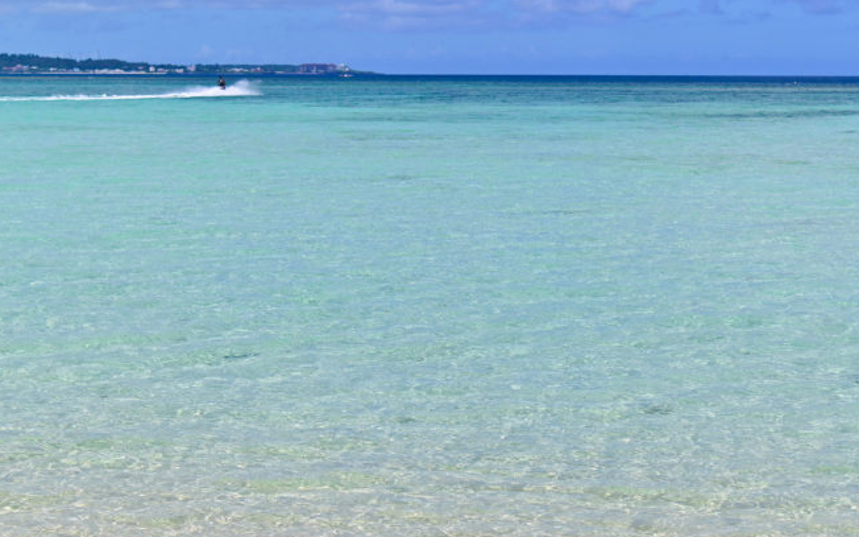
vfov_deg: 16.3
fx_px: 1872
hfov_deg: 25.8
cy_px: 362
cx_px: 520
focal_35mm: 80
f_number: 4
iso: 100
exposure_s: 1/3200
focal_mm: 50
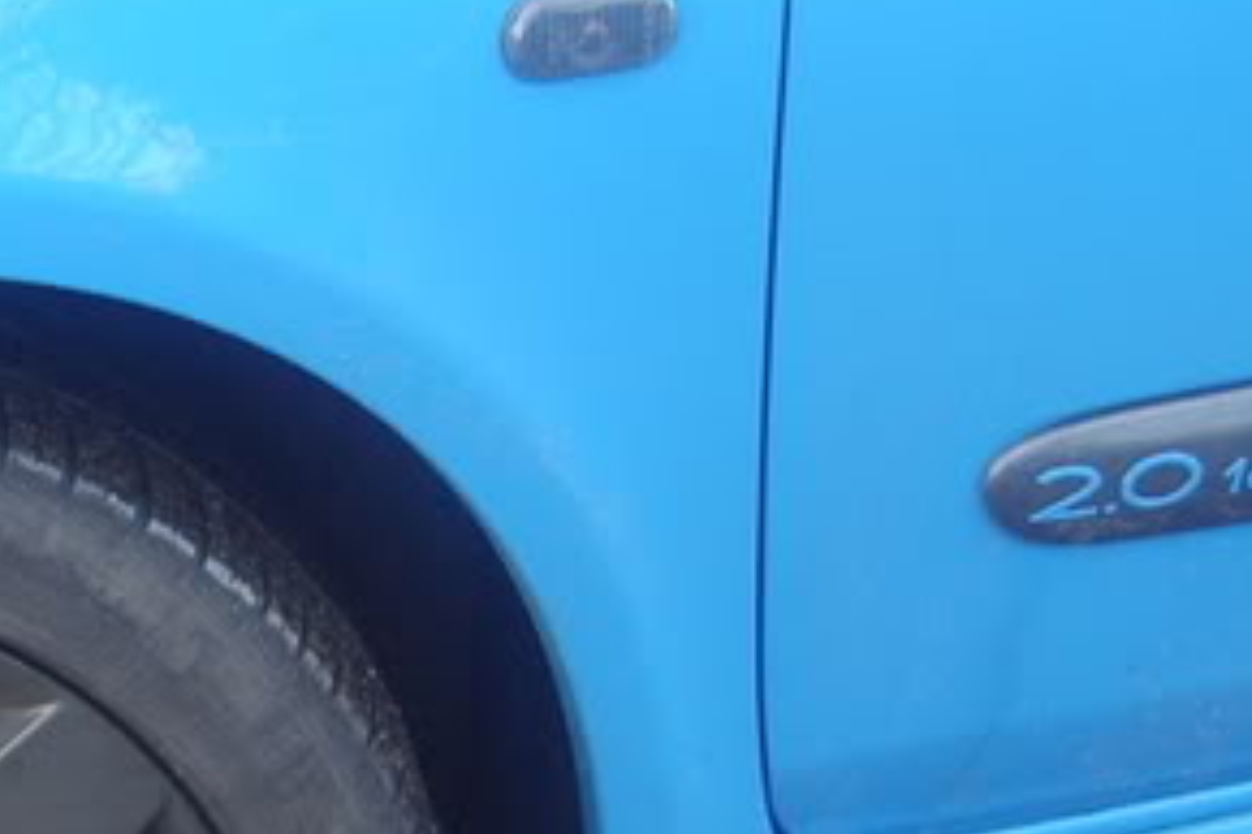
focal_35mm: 89
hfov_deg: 22.6
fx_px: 3093
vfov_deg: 15.3
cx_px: 263
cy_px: 614
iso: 100
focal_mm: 8.13
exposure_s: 1/42
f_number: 2.7
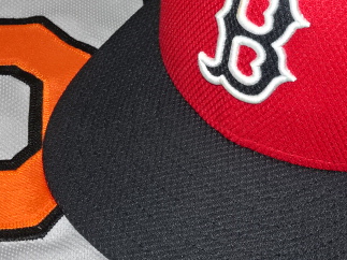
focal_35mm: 103
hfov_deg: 19.1
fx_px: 1032
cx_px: 196
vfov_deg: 14.3
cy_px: 62
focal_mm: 8.84
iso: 200
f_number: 4.5
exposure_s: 1/60
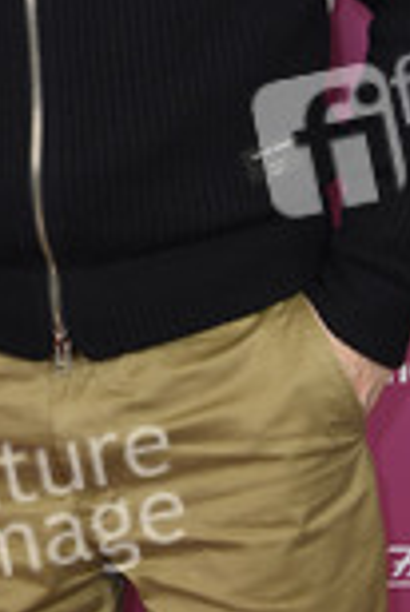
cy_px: -76
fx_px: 1415
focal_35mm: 83
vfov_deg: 22.9
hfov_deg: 16.4
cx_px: 96
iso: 800
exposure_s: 1/320
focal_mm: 32
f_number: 4
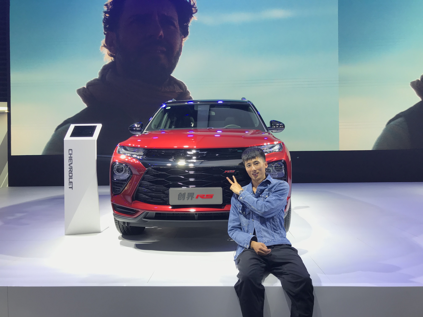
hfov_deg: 63.4
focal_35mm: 28
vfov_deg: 49.7
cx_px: 212
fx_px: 342
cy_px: 158
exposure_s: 1/80
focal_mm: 3.99
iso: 25
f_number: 1.8
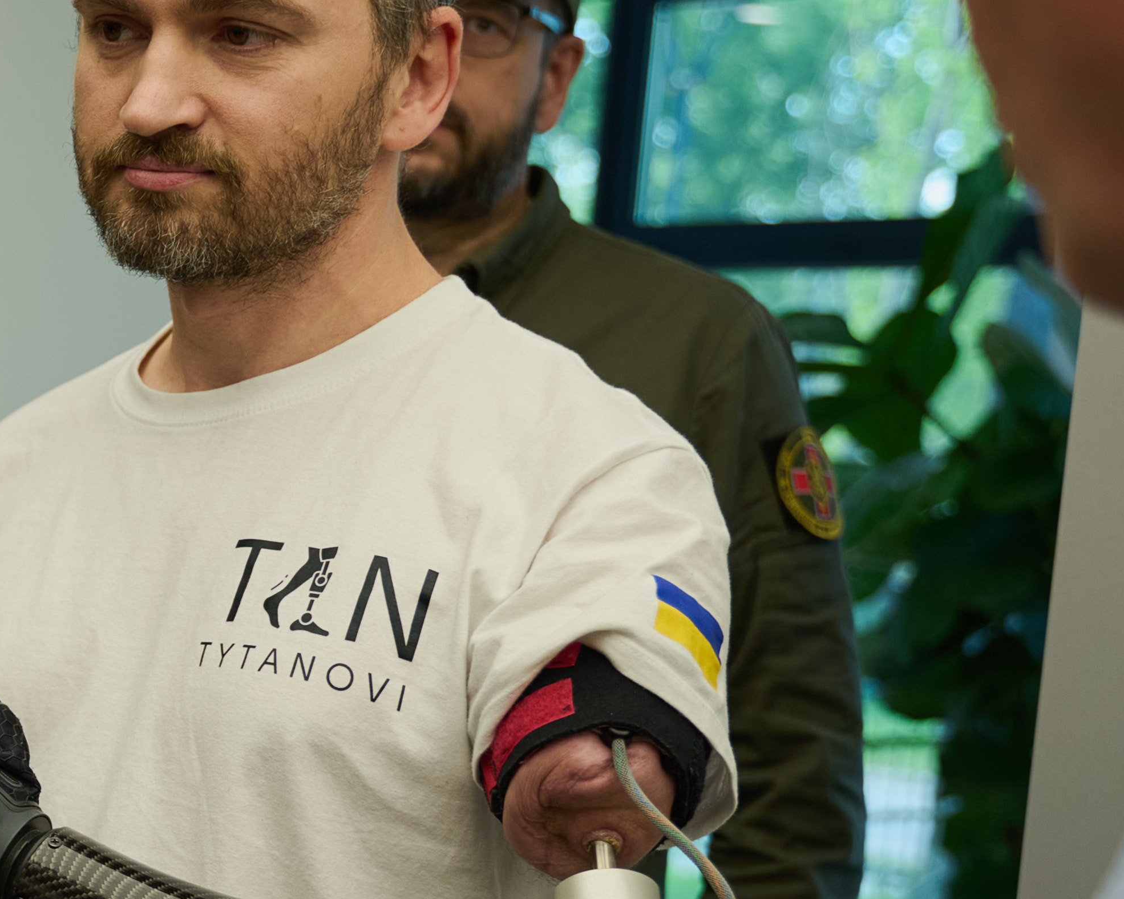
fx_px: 3208
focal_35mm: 96
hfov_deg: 18.6
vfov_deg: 15.9
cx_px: -280
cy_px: 673
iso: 360
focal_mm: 33.5
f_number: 2.8
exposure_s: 1/200
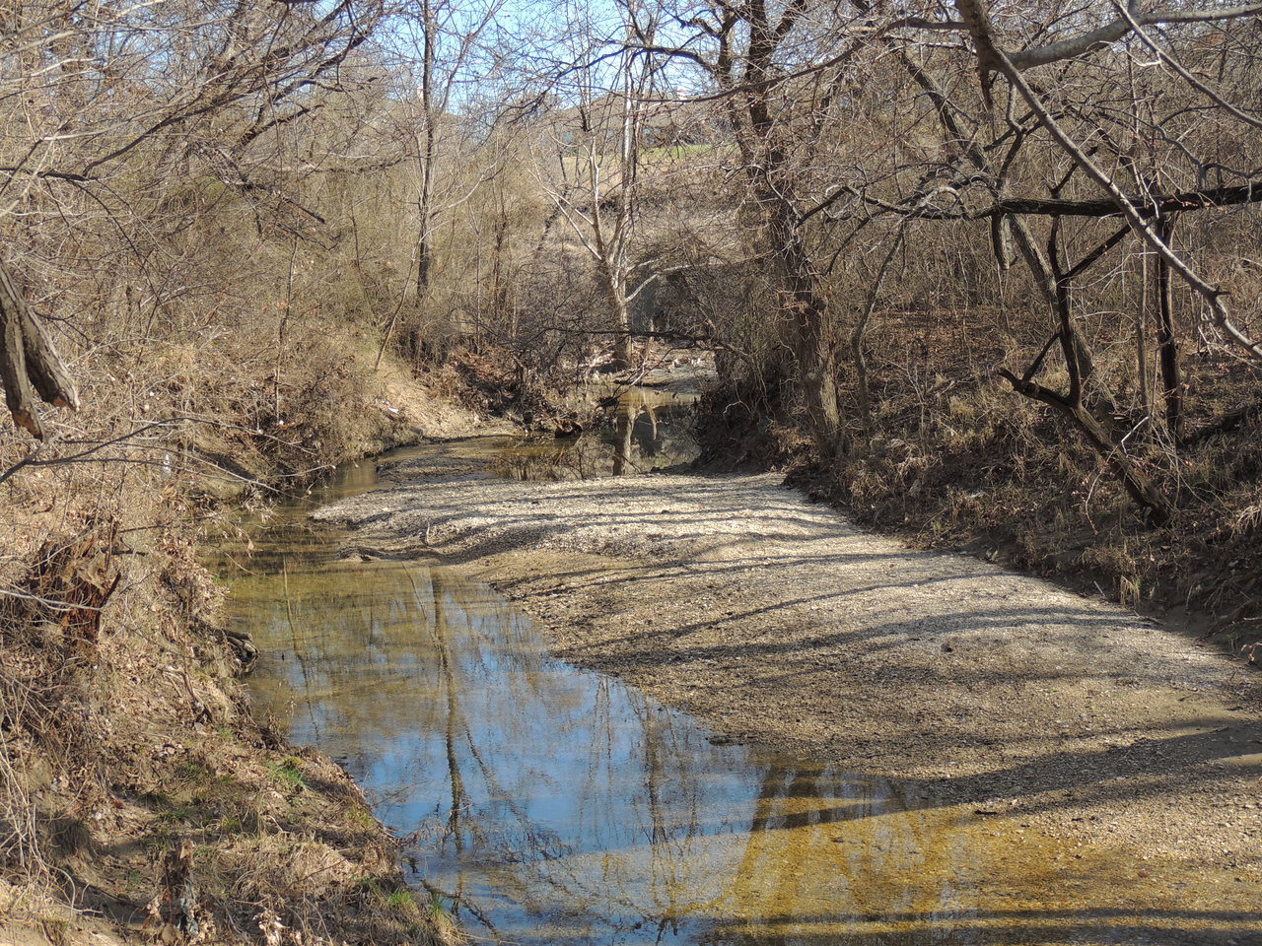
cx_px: 631
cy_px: 473
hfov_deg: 34.9
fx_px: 2005
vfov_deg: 26.6
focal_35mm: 55
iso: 100
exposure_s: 1/320
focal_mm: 9.8
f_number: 3.7
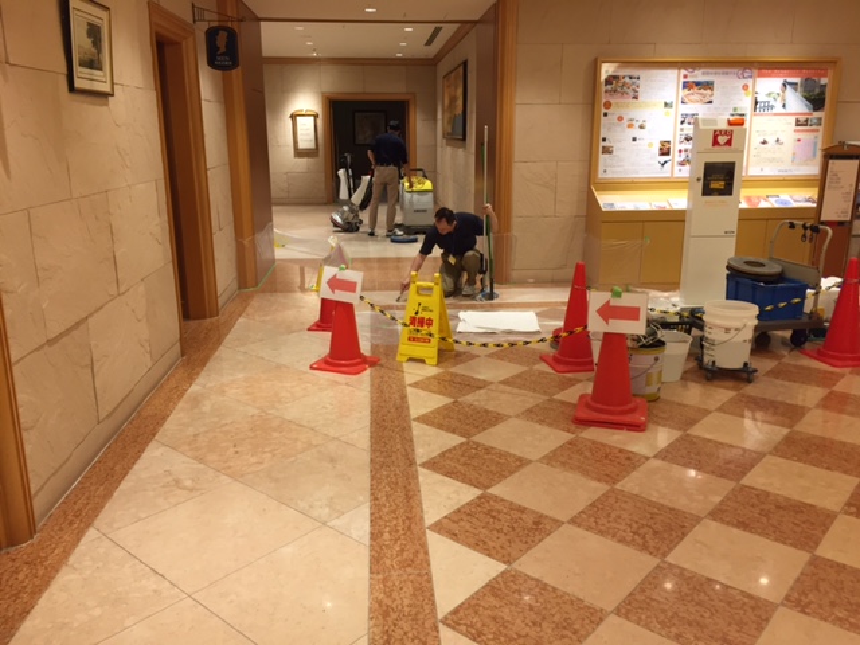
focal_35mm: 29
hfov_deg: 61.7
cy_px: 322
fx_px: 720
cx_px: 430
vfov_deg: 48.2
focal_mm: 4.15
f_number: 2.2
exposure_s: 1/30
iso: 64
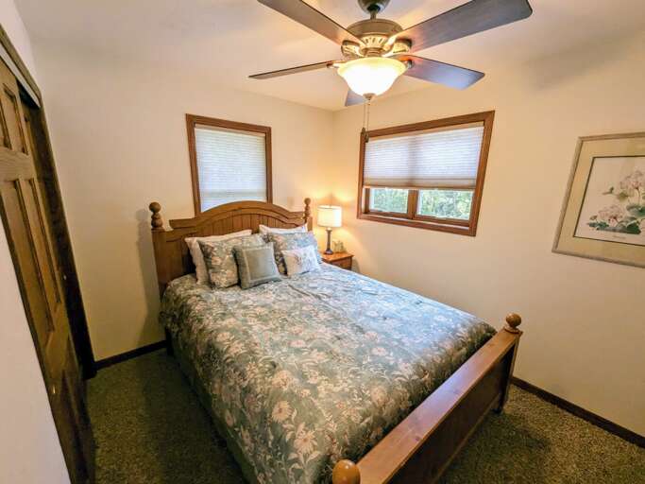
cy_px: 242
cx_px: 322
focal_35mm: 13
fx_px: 242
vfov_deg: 89.9
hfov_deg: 106.2
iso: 151
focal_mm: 1.95
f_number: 2.2
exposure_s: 1/120
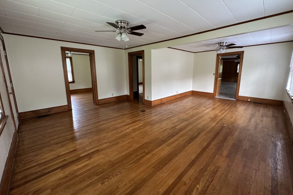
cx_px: 150
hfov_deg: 100.4
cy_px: 90
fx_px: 122
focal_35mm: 15
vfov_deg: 77.2
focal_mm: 2.22
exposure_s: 1/60
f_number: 2.2
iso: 250
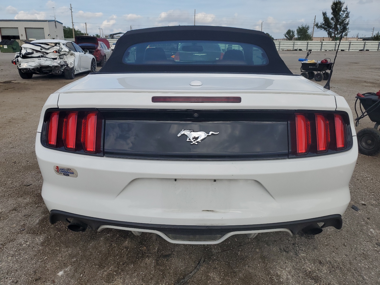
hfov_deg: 67.3
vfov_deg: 53.1
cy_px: 142
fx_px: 285
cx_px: 190
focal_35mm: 26
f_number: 1.5
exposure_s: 1/3333
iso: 50
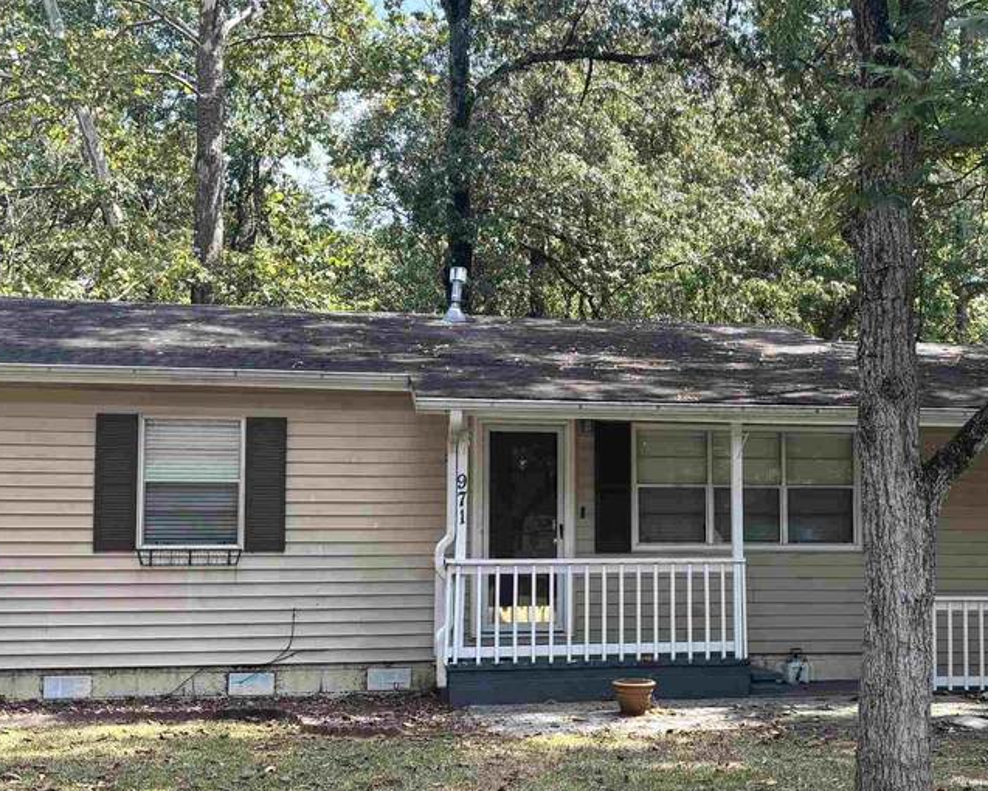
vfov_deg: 29.7
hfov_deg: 36.3
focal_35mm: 51
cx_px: 651
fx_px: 1492
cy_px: 442
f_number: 1.6
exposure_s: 1/517
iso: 50
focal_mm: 5.96
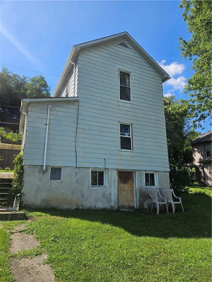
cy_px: 141
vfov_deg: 73.9
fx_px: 188
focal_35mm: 23
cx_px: 106
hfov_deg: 58.9
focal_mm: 5.4
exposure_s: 1/1418
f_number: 1.8
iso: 25
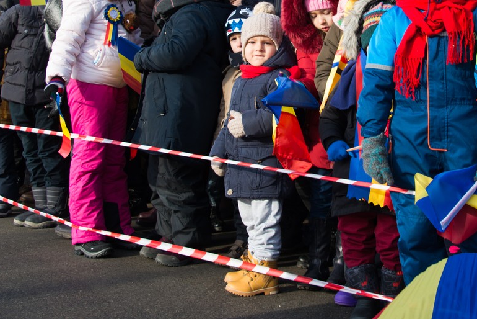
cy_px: 28
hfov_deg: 24.5
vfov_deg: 16.4
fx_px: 1087
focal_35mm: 82
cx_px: 353
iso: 100
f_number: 6.3
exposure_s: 1/160
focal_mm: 44
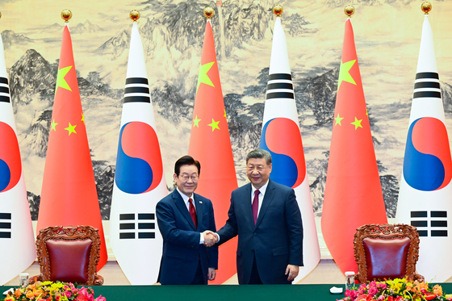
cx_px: 226
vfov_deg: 11.0
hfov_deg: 16.4
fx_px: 1569
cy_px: 150
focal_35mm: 125
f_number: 5.6
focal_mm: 125
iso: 1600
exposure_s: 1/200
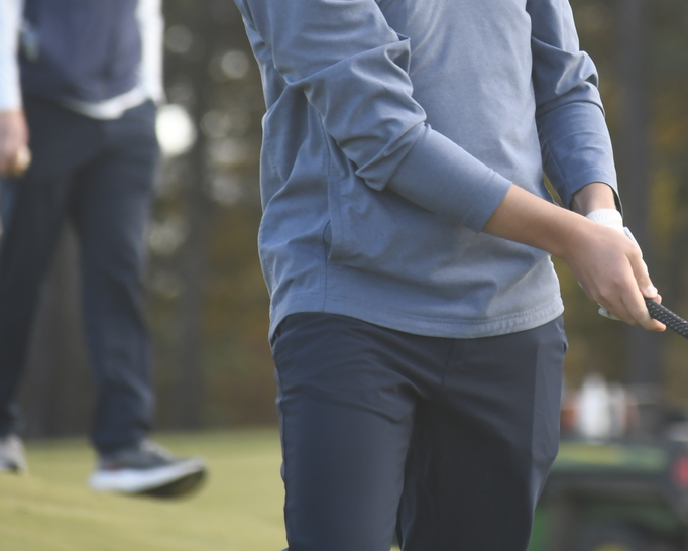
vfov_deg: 2.3
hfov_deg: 2.8
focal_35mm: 681
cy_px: 59
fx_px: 13871
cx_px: 534
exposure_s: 1/320
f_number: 5.6
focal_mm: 220
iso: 400
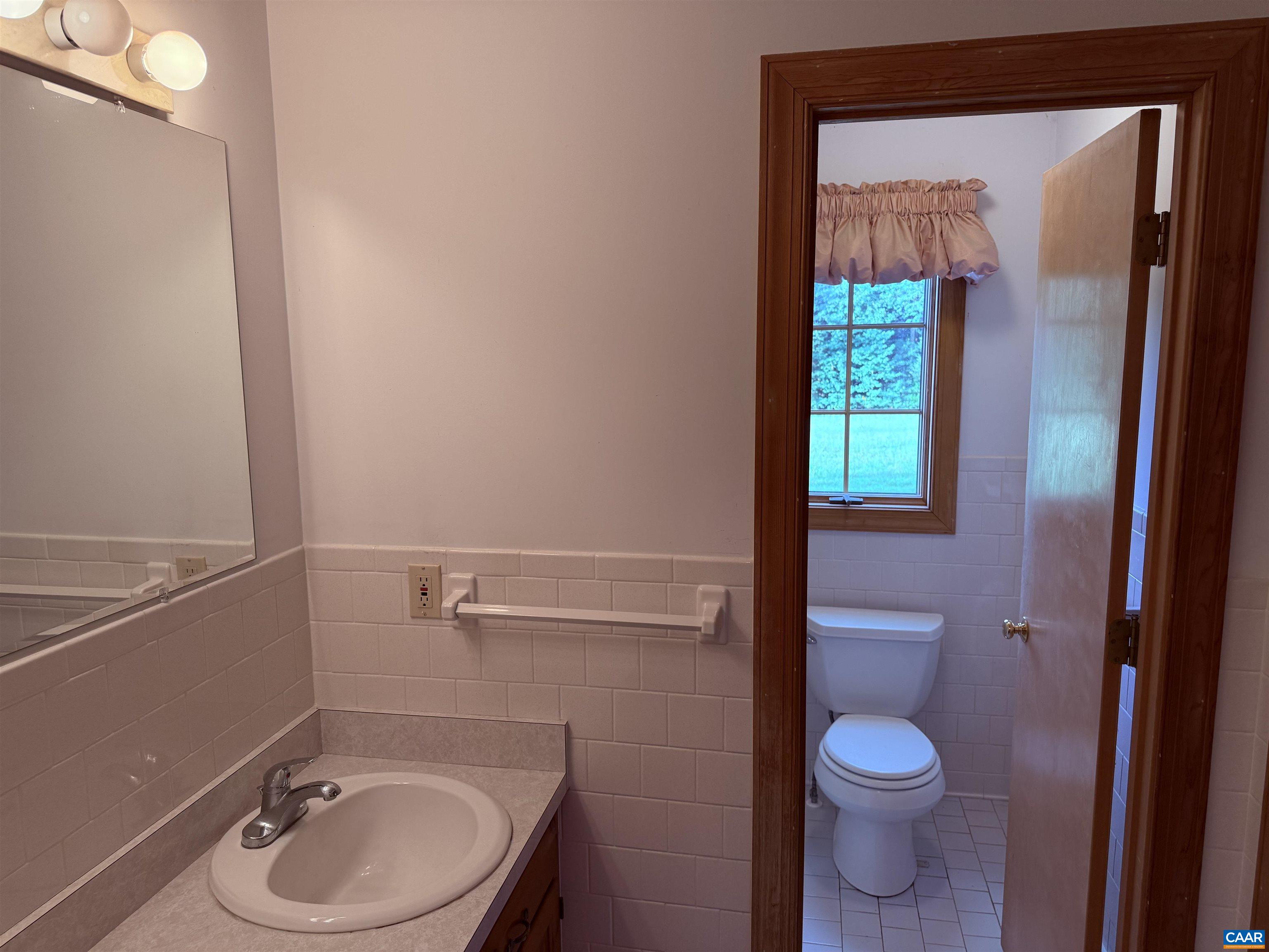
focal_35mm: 24
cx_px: 634
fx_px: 880
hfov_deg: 71.6
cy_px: 476
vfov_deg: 56.8
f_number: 1.78
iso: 160
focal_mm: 6.76
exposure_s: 1/157
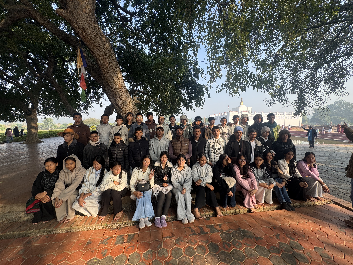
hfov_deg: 102.1
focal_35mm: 14
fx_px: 143
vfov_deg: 85.7
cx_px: 176
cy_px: 132
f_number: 2.2
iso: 40
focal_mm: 2.22
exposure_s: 1/317
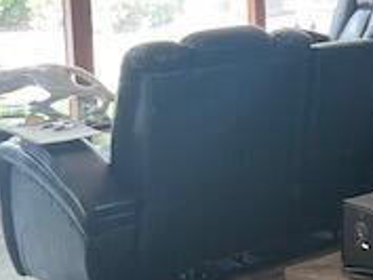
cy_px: 15
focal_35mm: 94
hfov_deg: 17.3
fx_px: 1014
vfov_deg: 15.5
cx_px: 657
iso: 125
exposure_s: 1/92
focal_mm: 4.2
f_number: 1.6
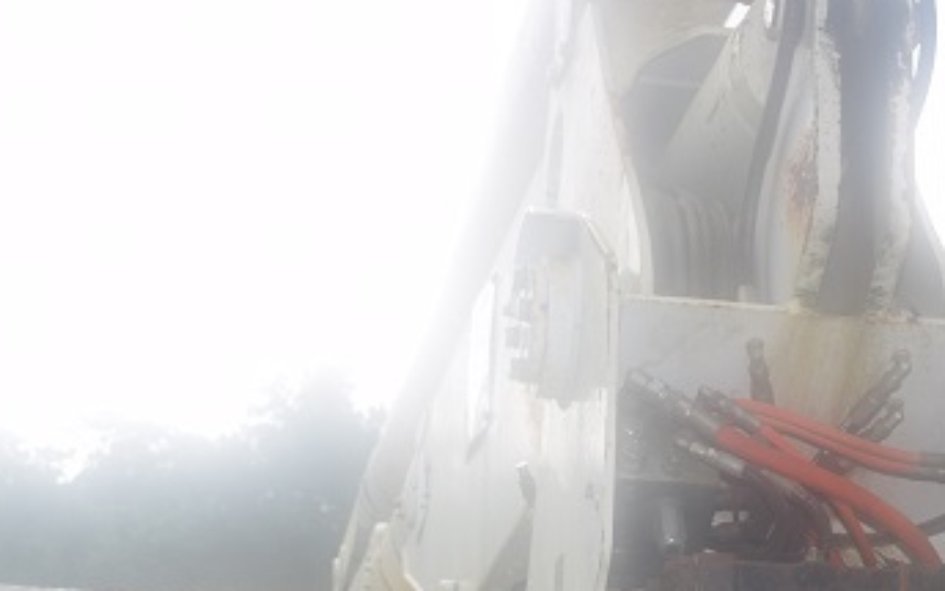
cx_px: 791
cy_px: 467
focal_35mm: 84
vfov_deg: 15.4
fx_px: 2164
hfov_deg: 24.1
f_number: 10
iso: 100
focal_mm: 27
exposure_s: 1/200
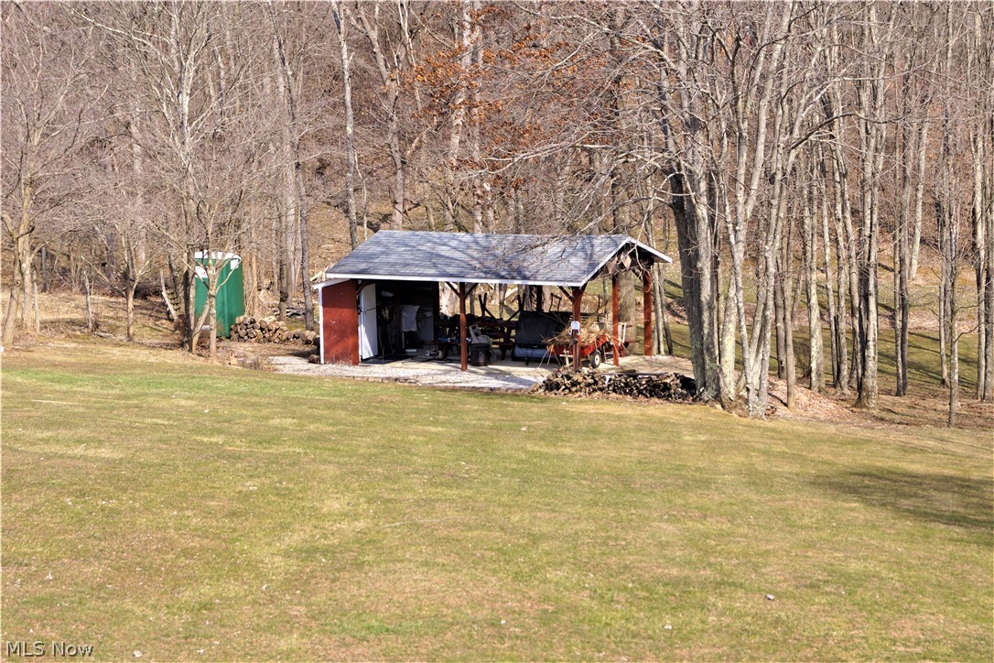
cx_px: 497
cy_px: 332
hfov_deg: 24.6
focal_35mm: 82
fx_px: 2278
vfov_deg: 16.6
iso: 100
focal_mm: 55
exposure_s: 1/200
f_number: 8
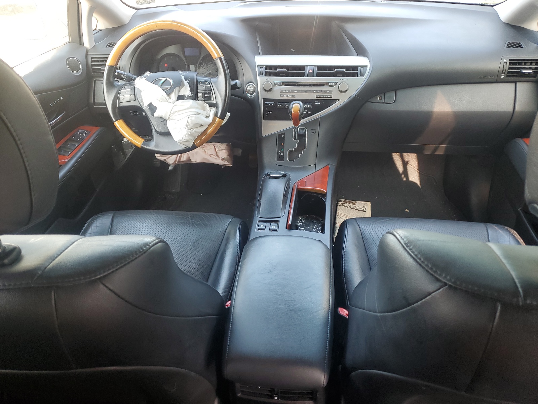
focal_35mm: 26
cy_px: 202
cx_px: 269
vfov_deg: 53.1
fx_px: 404
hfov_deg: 67.3
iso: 59
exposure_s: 1/60.2
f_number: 1.5
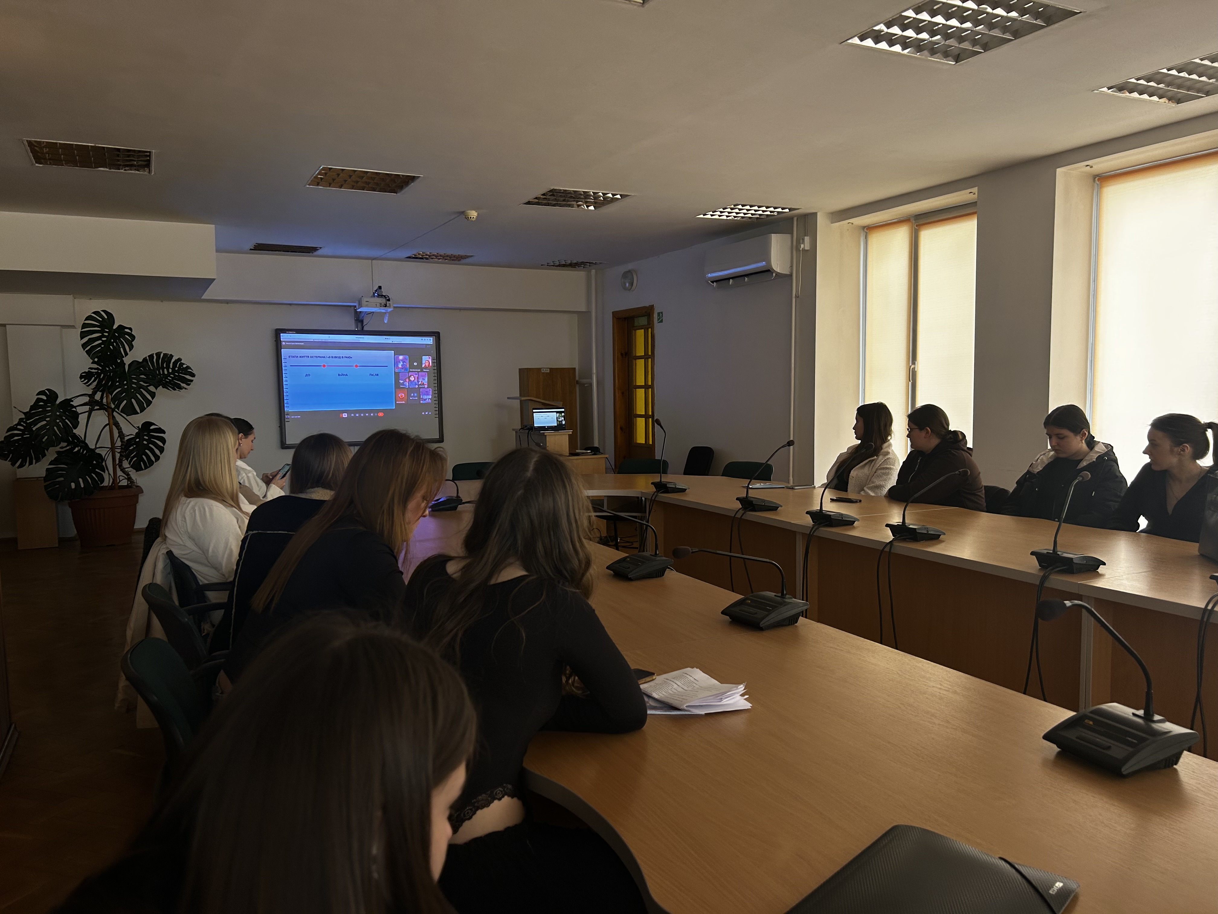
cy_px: 457
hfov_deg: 67.3
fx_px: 915
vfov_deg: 53.1
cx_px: 609
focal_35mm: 26
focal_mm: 5.7
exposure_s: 1/120
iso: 64
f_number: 1.5
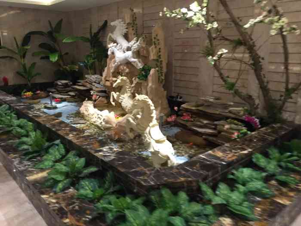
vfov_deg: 48.2
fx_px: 252
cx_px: 150
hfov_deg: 61.7
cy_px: 113
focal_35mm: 29
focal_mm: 4.15
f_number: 2.2
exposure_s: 1/10
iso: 125
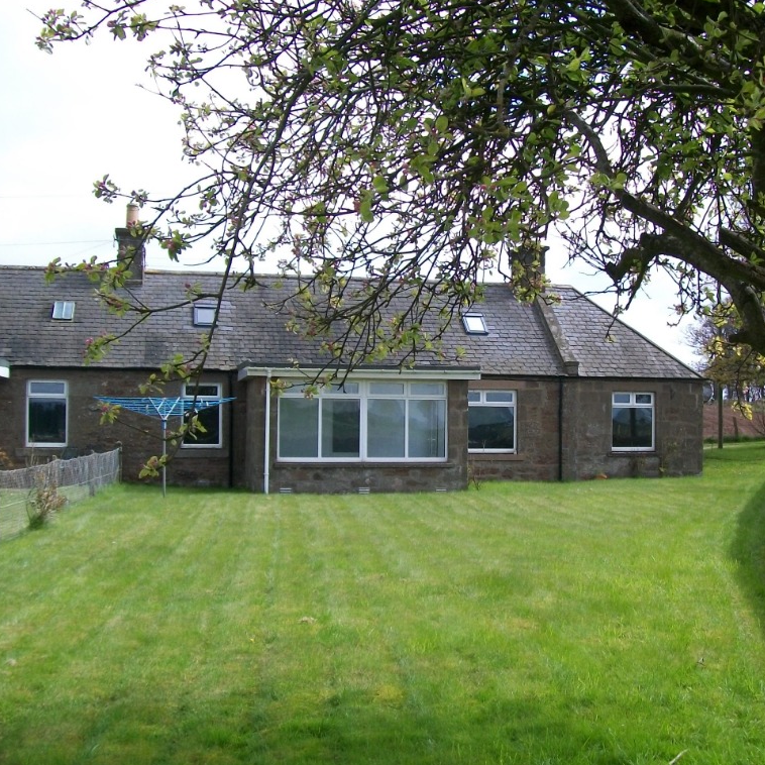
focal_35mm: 43
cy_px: 384
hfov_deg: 39.0
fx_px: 1075
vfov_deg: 39.2
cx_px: 448
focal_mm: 6
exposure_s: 1/640
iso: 80
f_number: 2.7
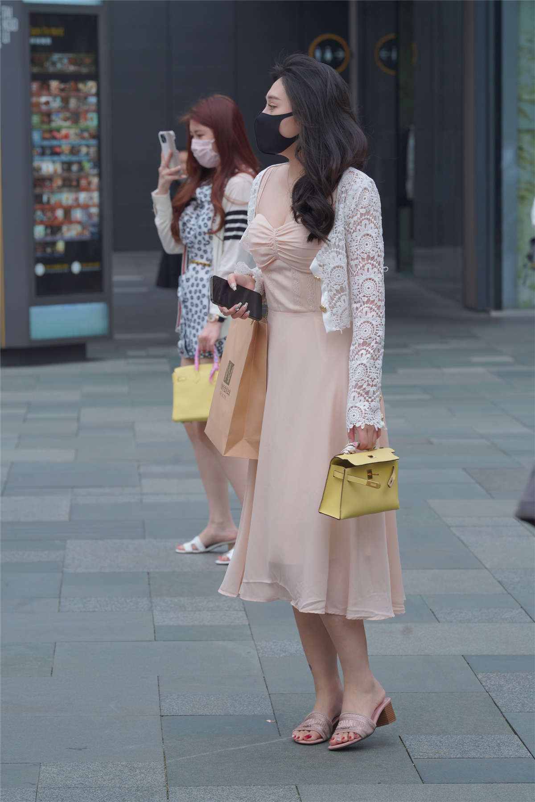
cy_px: 401
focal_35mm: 135
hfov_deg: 10.2
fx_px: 3009
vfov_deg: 15.2
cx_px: 268
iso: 500
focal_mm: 135
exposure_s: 1/500
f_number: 7.1
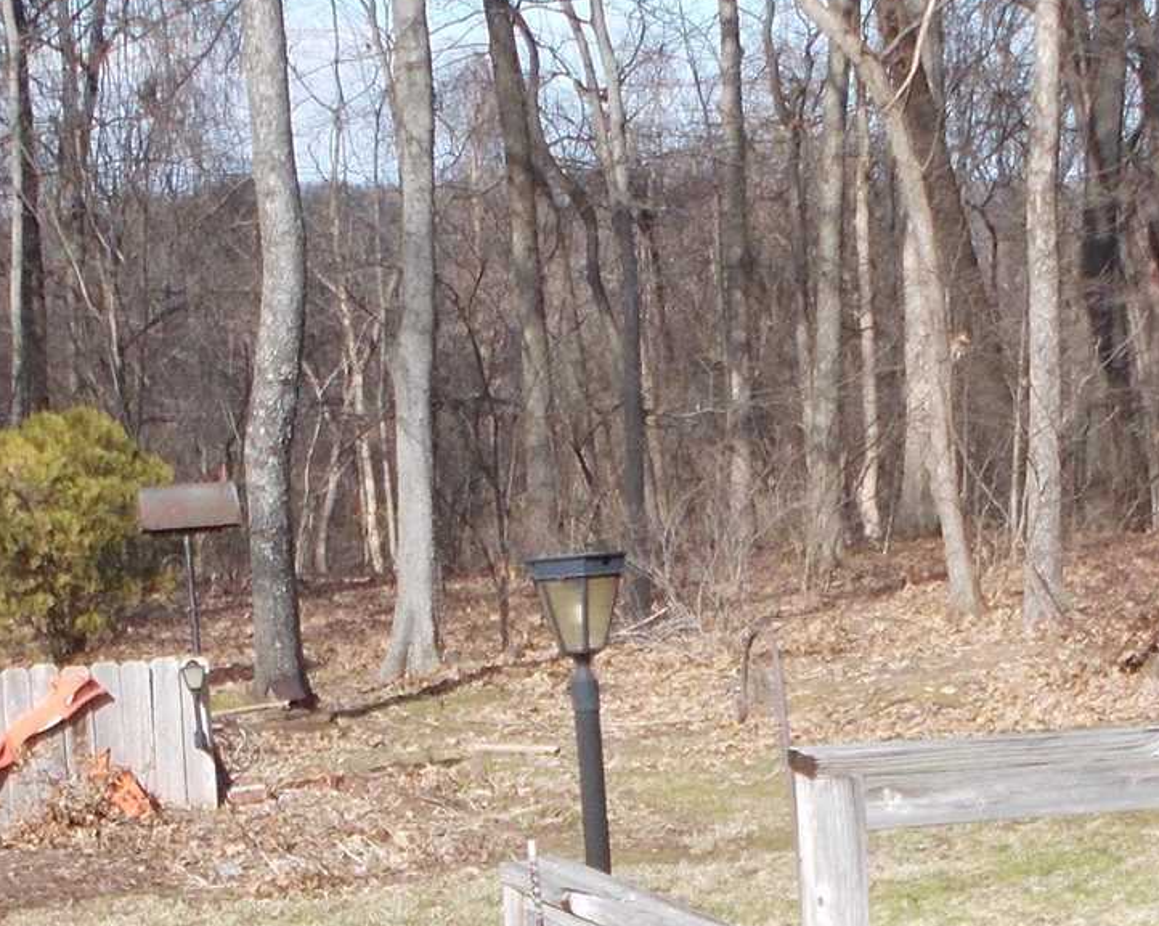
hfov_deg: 17.8
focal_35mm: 108
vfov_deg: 14.1
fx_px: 3703
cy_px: 900
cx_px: 560
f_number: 3.2
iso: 80
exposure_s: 1/500
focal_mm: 4.6
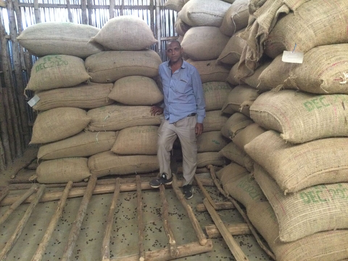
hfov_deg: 58.4
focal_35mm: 31
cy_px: 130
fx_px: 312
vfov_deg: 45.4
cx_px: 174
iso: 640
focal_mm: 3.3
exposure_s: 1/17
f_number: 2.4
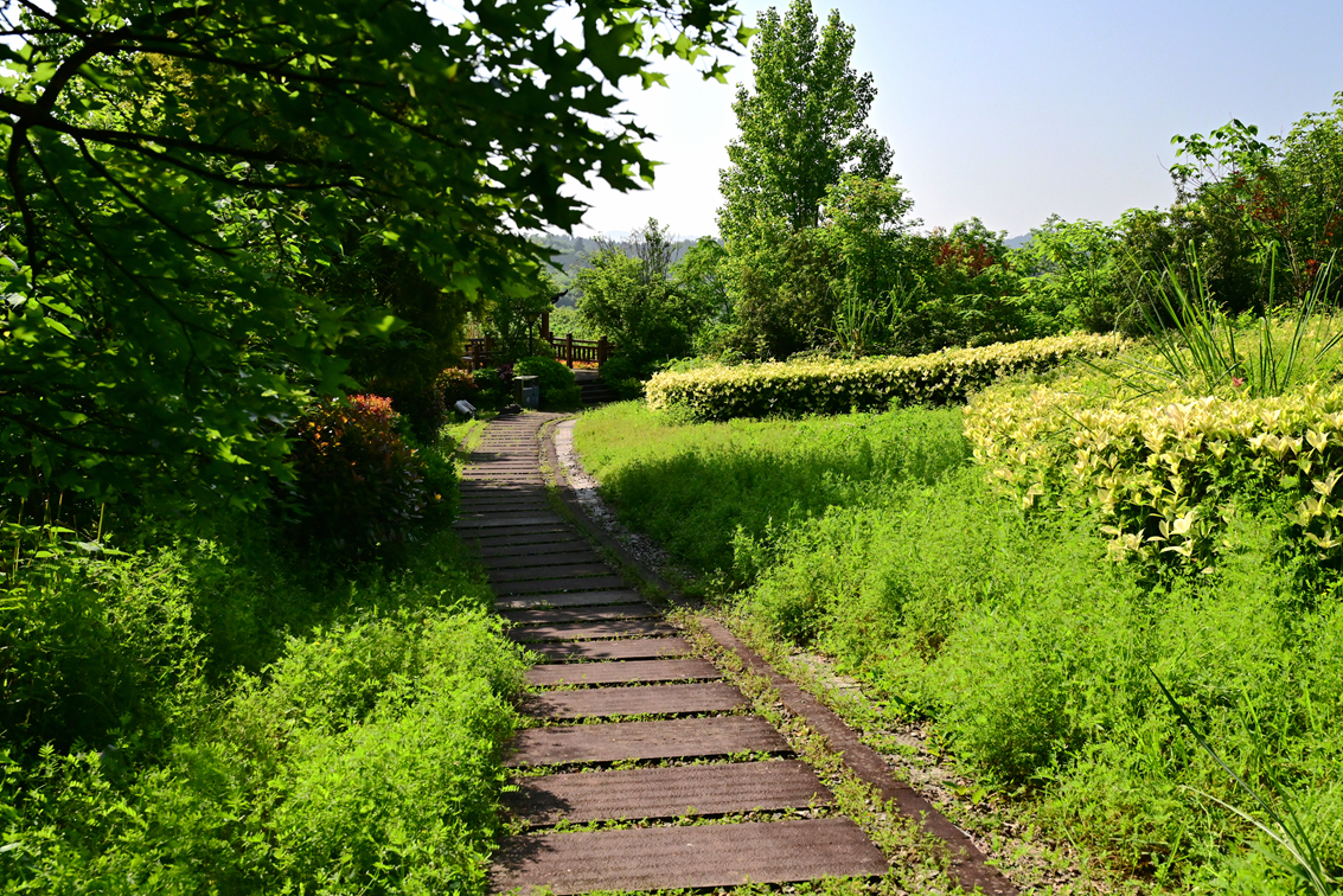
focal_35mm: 36
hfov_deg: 53.1
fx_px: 1343
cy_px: 455
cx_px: 709
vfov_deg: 36.9
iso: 3200
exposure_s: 1/3200
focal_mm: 34
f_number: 8
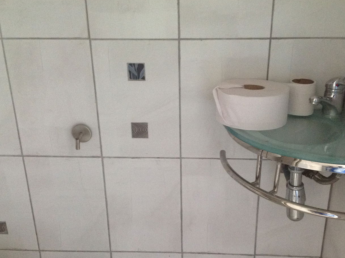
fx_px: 458
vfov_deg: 31.4
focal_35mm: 46
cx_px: 181
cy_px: 155
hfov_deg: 41.3
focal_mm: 4.28
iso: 250
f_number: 2.4
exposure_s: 1/15
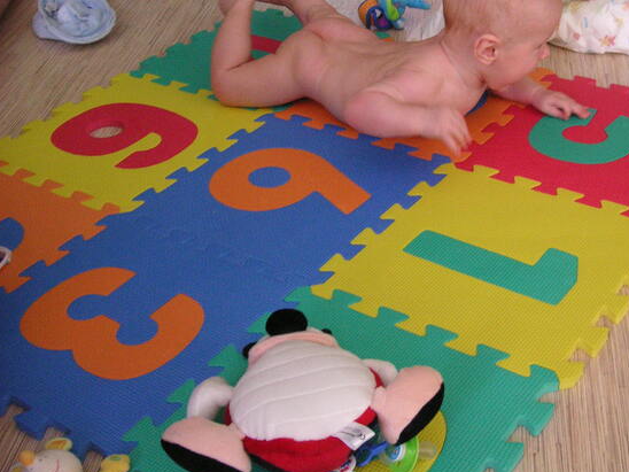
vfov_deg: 26.9
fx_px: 981
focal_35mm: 54
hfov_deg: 35.2
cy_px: 161
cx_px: 413
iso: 160
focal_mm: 6.1
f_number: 2.8
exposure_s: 1/45
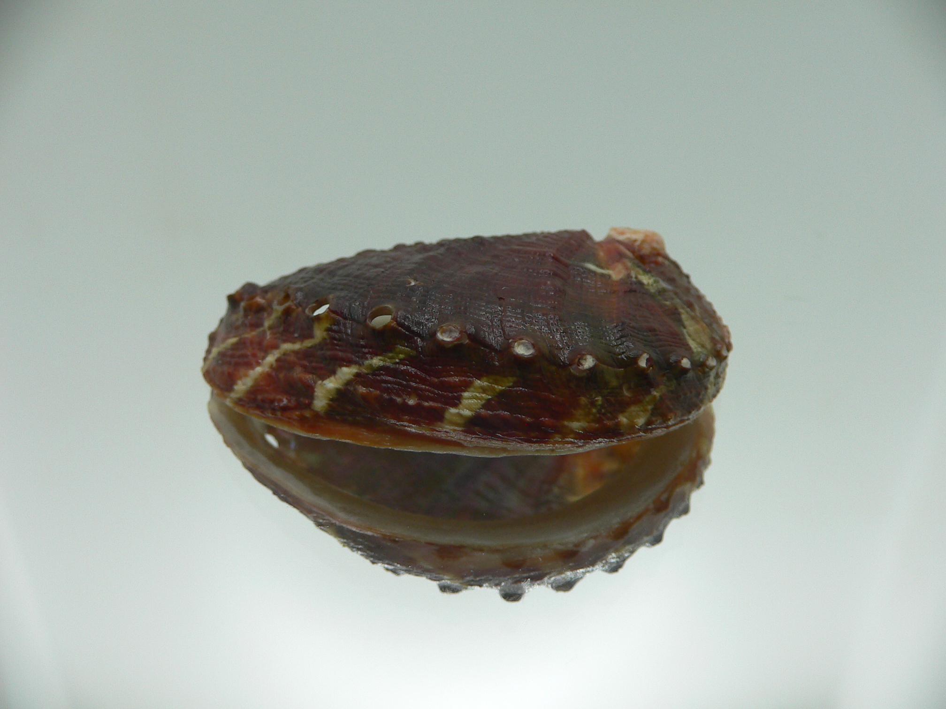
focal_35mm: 35
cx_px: 473
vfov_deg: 40.7
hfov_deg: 52.6
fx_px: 956
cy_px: 354
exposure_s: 1/80
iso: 80
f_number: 2.8
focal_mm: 4.6
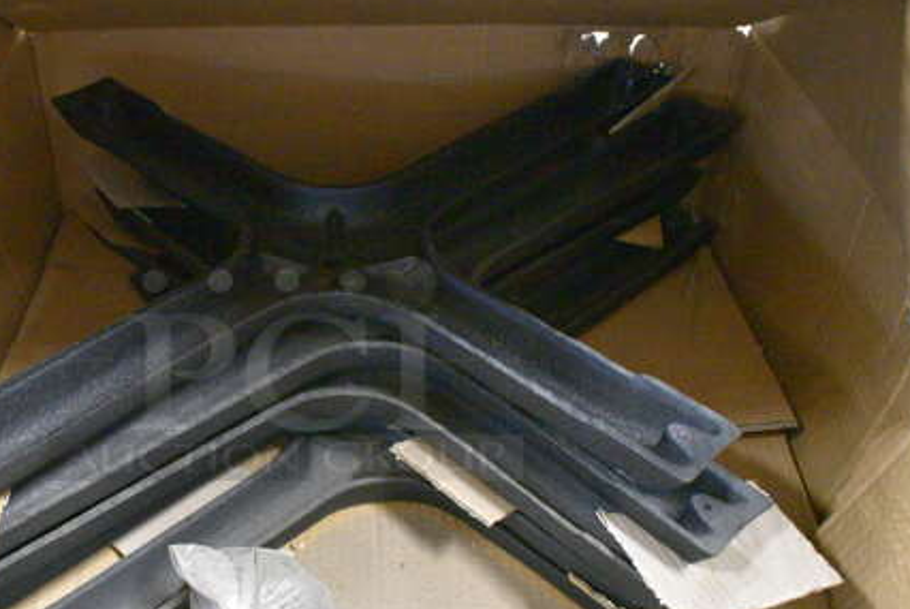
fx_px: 1088
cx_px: 286
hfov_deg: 44.6
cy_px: 368
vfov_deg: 31.2
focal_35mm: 43
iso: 12800
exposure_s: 1/50
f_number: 3.8
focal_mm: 20
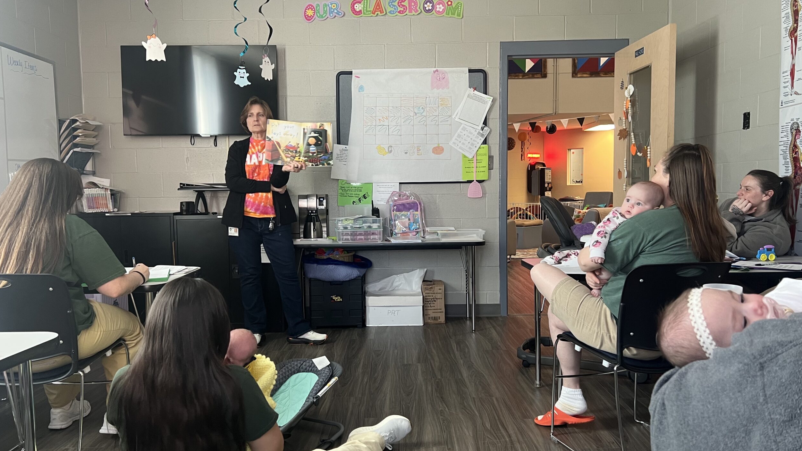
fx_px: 617
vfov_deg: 40.2
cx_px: 398
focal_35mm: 29
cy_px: 235
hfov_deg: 66.1
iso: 160
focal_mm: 5.7
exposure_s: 1/60
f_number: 1.5
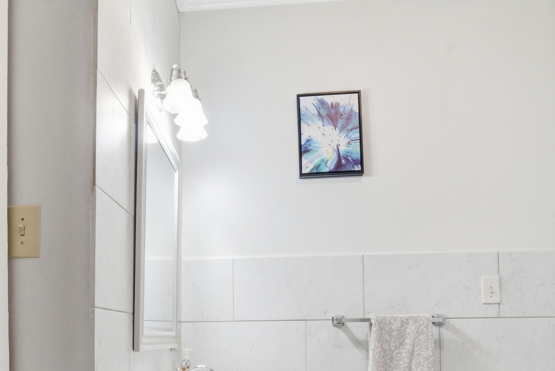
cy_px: 336
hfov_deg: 57.8
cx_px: 201
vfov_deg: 38.3
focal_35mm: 32
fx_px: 493
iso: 1000
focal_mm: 16
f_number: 9
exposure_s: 1/160
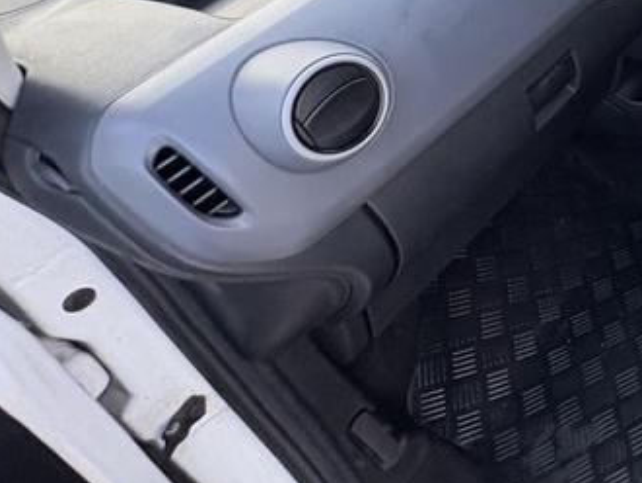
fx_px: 705
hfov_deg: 33.9
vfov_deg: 32.9
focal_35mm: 38
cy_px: -53
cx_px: 850
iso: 200
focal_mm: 2.22
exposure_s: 1/99
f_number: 2.2
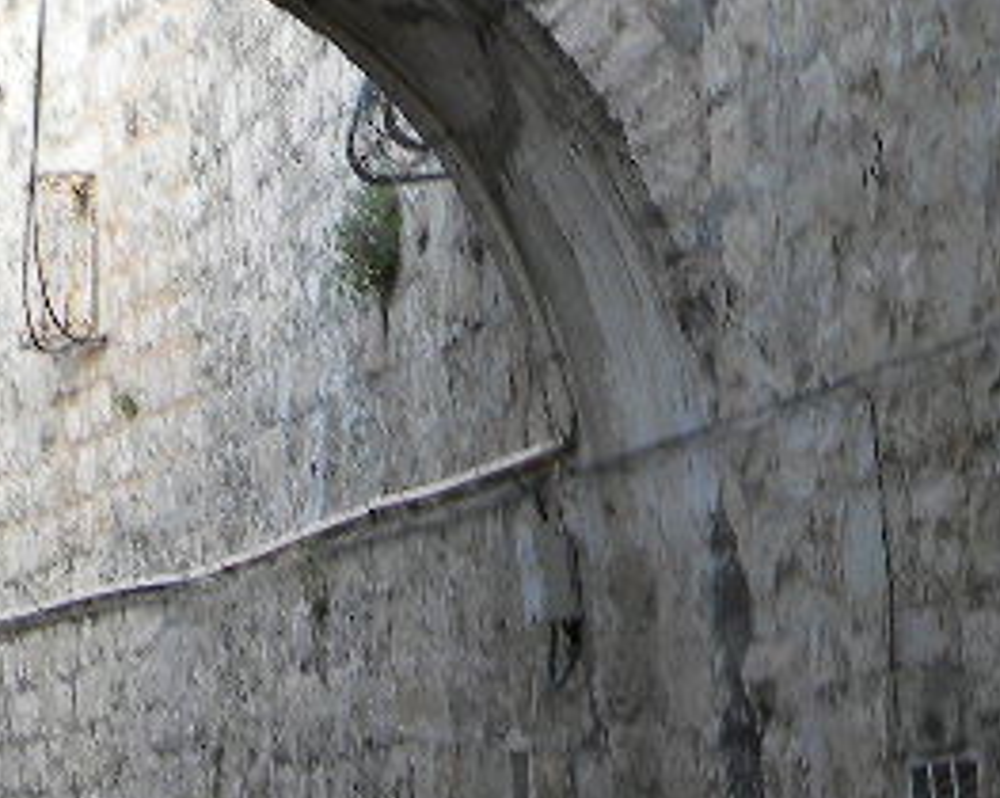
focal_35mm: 137
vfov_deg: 11.1
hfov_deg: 14.0
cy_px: -8
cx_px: 342
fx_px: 4052
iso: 83
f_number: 3.7
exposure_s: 1/61.5
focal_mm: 6.4
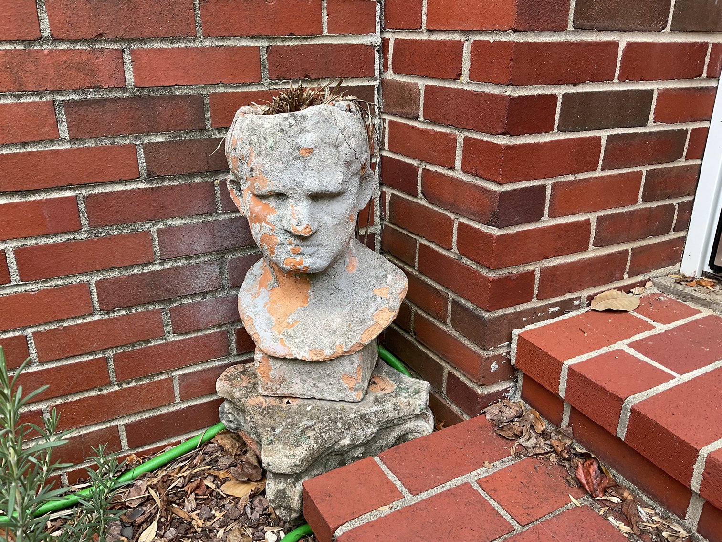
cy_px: 271
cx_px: 361
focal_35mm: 29
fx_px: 605
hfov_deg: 61.7
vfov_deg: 48.2
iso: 16
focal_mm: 3
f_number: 1.8
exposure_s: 1/186
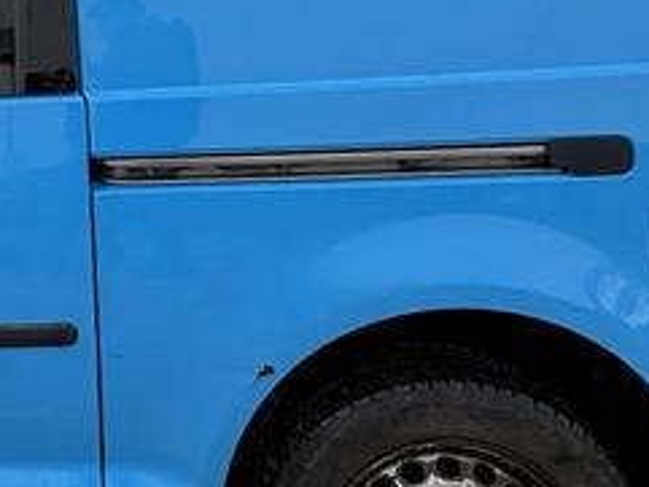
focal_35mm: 52
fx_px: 975
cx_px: -92
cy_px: 13
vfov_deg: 26.7
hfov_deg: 31.8
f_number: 2.2
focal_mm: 2.22
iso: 40
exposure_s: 1/771
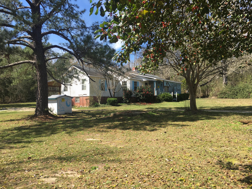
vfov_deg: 48.2
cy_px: 94
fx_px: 211
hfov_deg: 61.7
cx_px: 126
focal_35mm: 29
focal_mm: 4.15
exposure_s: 1/793
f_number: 2.2
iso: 25
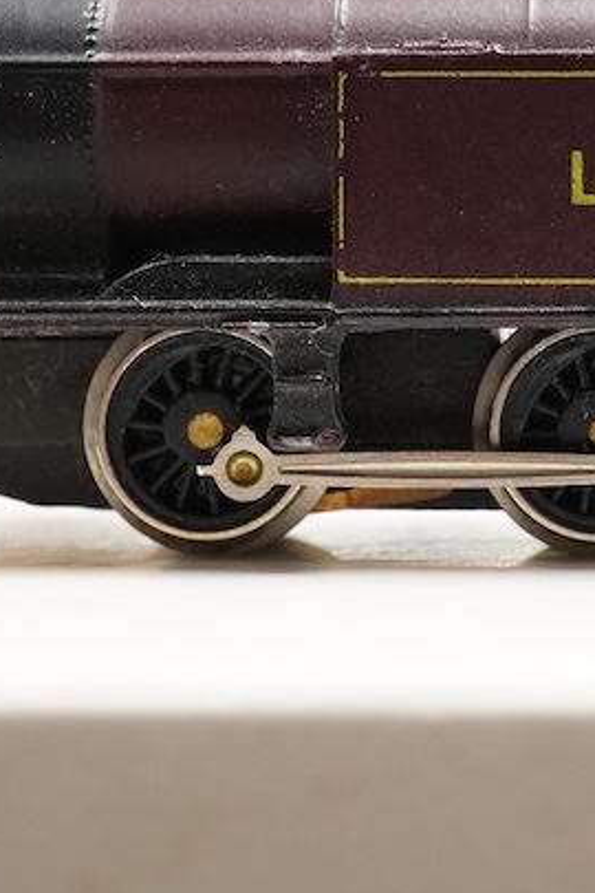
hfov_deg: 10.8
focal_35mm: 125
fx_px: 3099
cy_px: 212
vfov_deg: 16.3
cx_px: 645
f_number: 11
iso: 2500
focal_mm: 30
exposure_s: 1/80
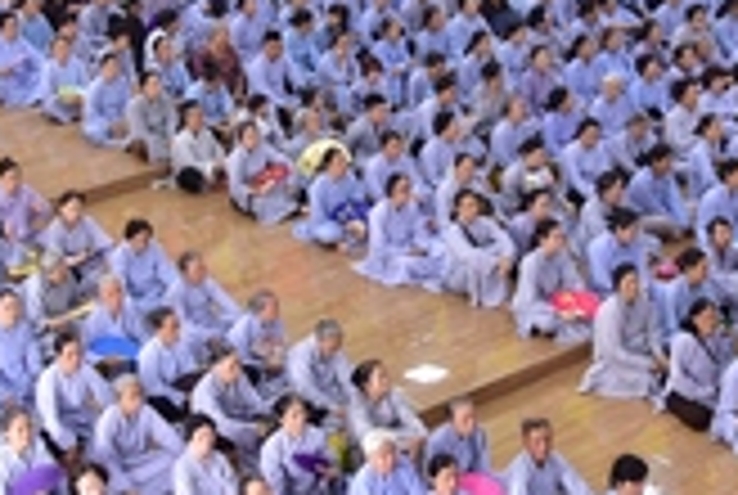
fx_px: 1951
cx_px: 378
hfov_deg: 21.4
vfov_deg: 14.4
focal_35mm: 95
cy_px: 189
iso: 800
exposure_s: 1/60
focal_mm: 24
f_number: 5
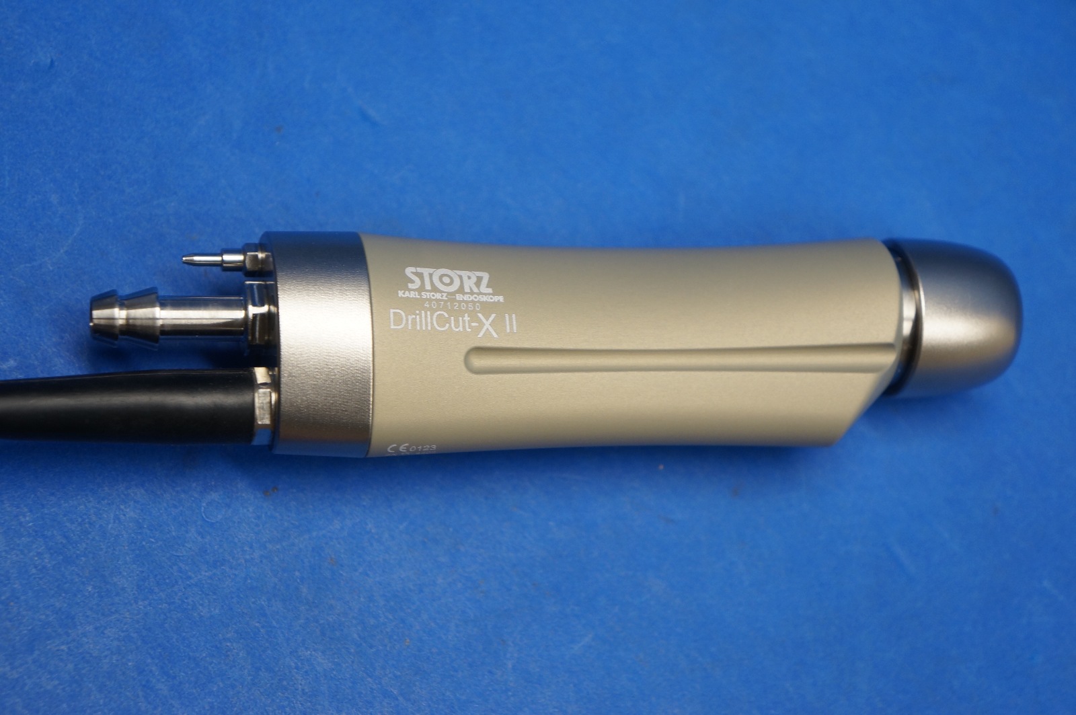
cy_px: 358
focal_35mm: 70
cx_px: 538
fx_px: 2105
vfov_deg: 19.3
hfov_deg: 28.7
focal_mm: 47
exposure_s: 1/80
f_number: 5
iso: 400
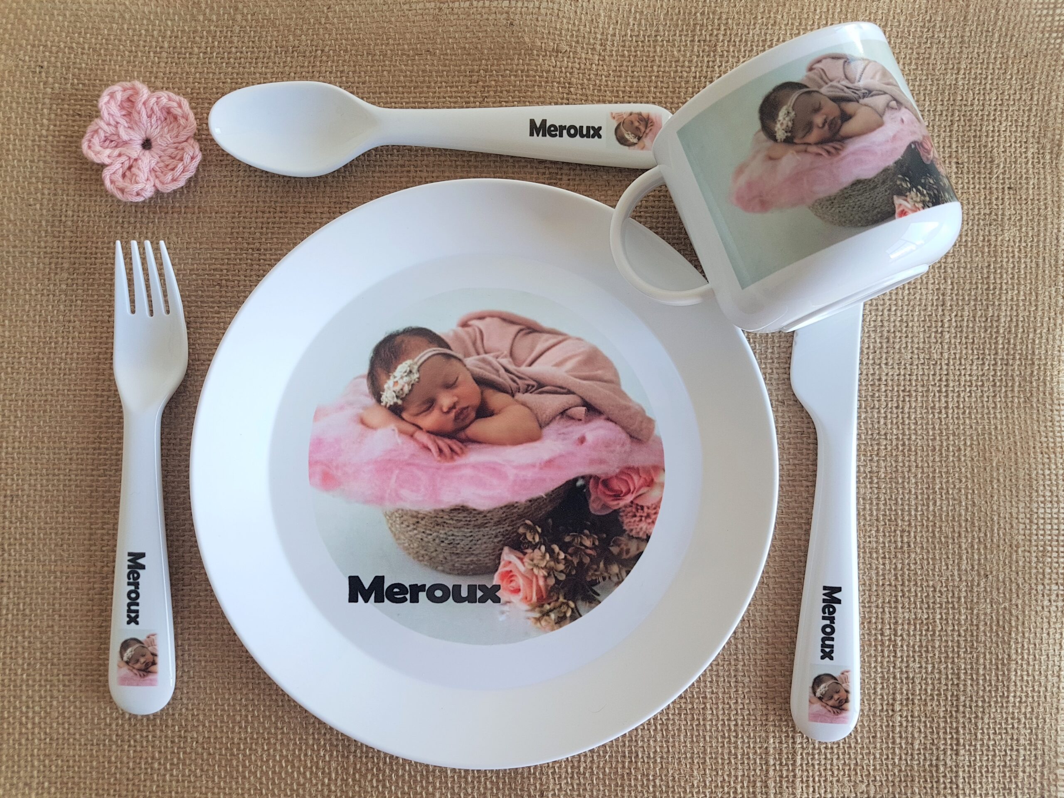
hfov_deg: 67.3
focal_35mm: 26
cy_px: 399
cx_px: 532
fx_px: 799
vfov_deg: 53.1
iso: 40
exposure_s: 1/50
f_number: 1.7
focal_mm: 4.2
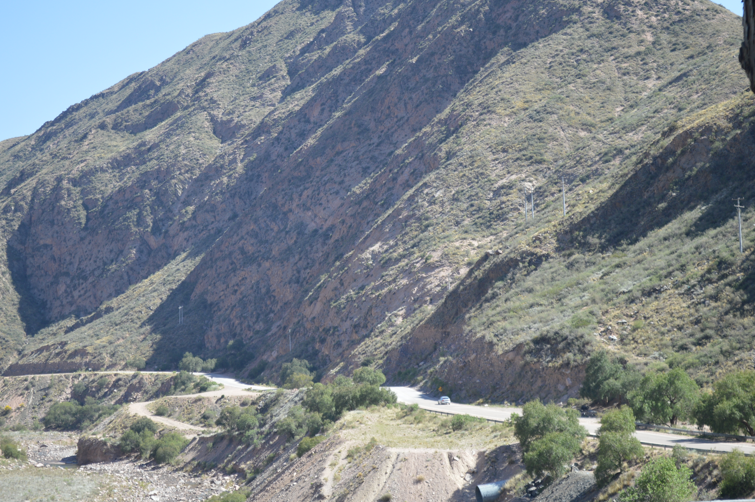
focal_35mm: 86
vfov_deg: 15.9
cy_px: 258
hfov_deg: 23.8
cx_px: 364
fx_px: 1792
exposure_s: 1/125
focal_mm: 55
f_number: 5.6
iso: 110
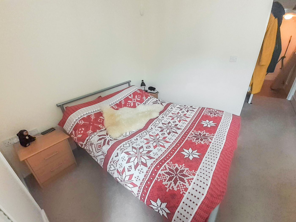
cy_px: 111
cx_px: 148
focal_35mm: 13
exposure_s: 1/25
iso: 250
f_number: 2.2
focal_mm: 1.1
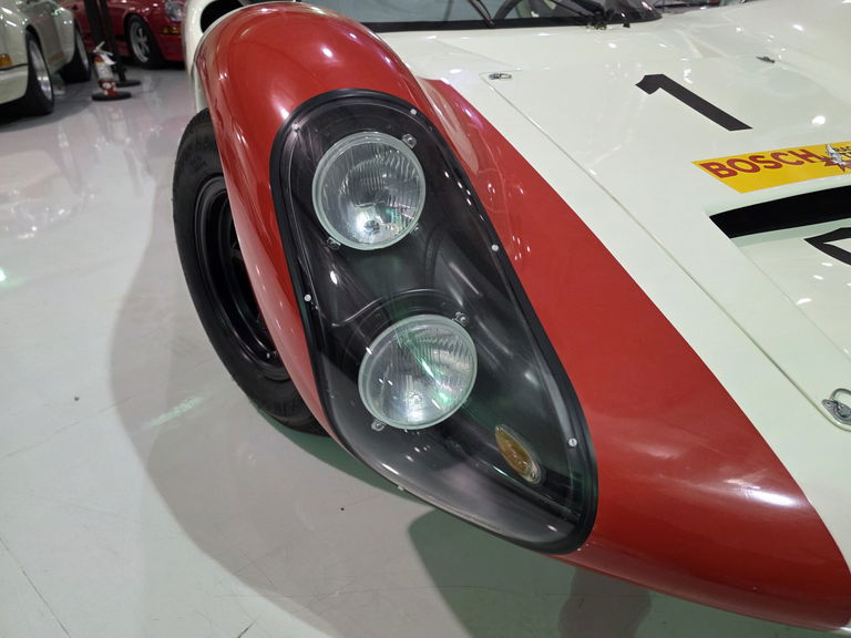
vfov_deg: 58.9
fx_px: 565
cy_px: 319
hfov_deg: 73.9
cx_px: 426
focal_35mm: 23
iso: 400
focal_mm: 6.3
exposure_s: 1/120
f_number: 1.7
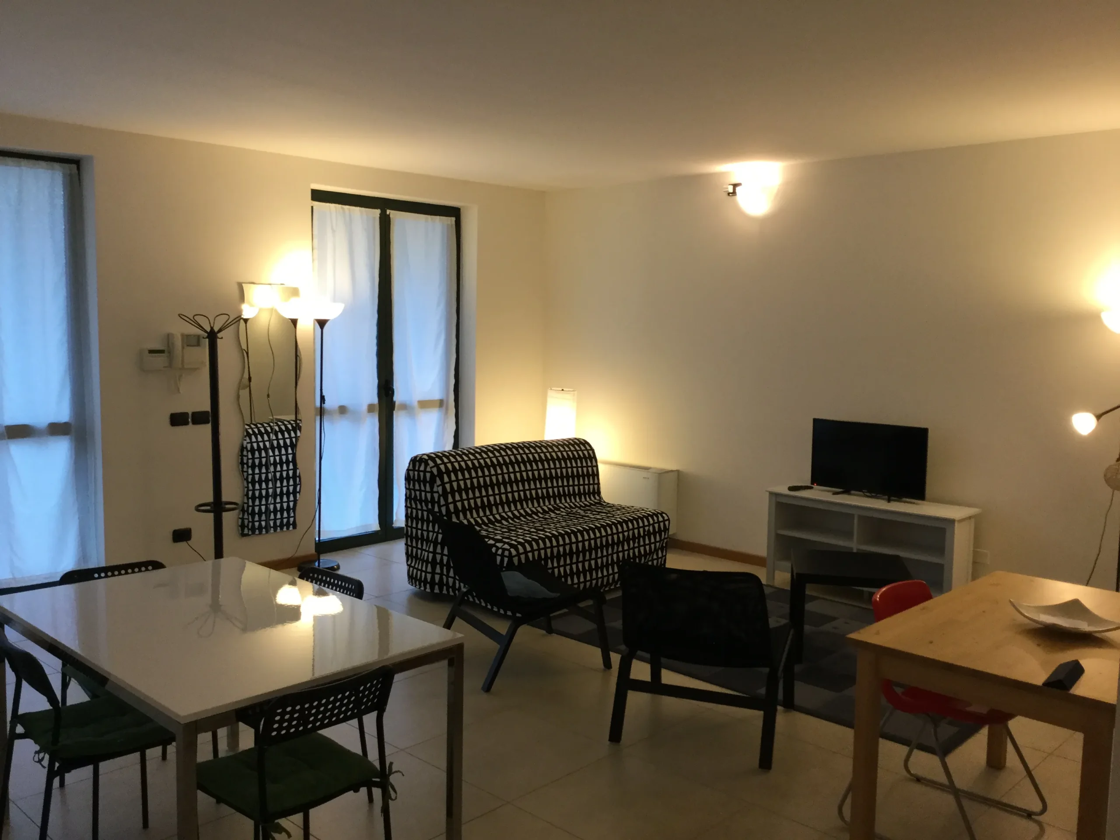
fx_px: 1003
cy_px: 420
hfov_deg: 58.4
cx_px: 560
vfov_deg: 45.4
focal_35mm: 31
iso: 100
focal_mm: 3.3
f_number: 2.4
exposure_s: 1/33
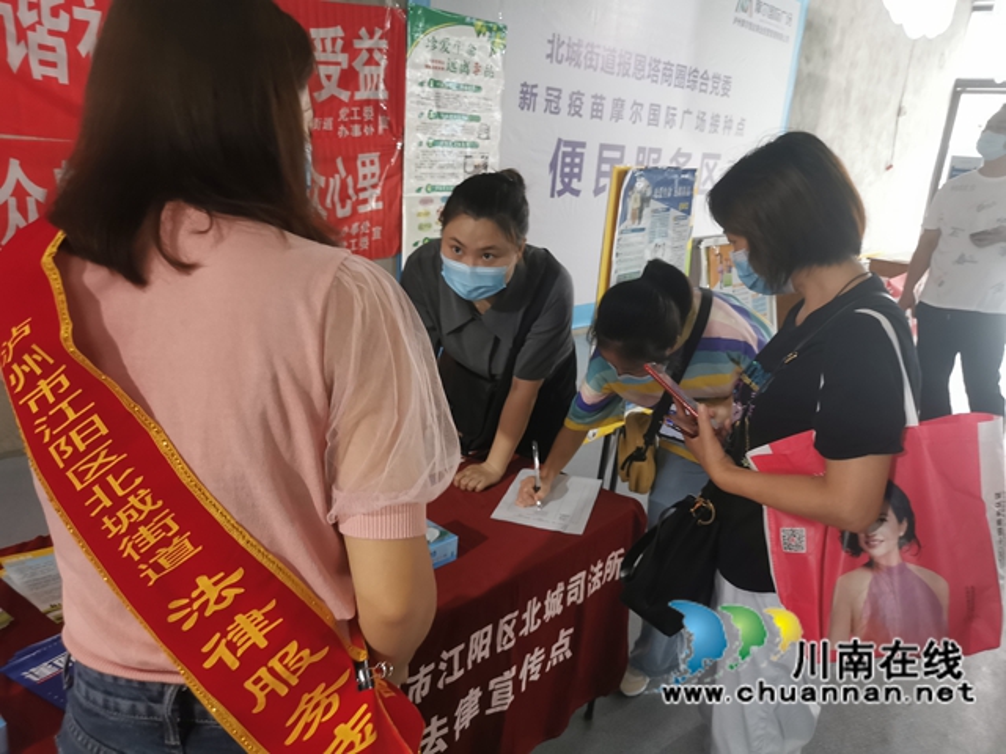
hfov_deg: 65.3
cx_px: 503
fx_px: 785
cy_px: 377
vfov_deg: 51.4
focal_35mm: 27
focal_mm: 5.58
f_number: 1.8
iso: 400
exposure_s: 1/33.3
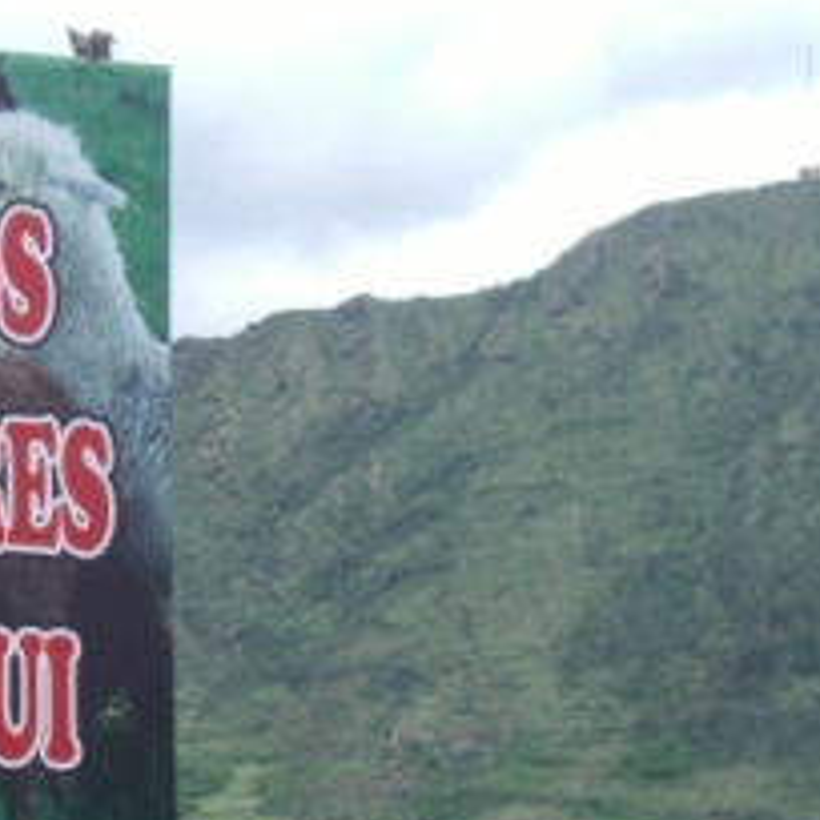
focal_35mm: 247
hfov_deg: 7.1
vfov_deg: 7.1
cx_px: 153
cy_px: 605
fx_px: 6620
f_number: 5.4
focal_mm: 23.7
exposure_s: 1/200
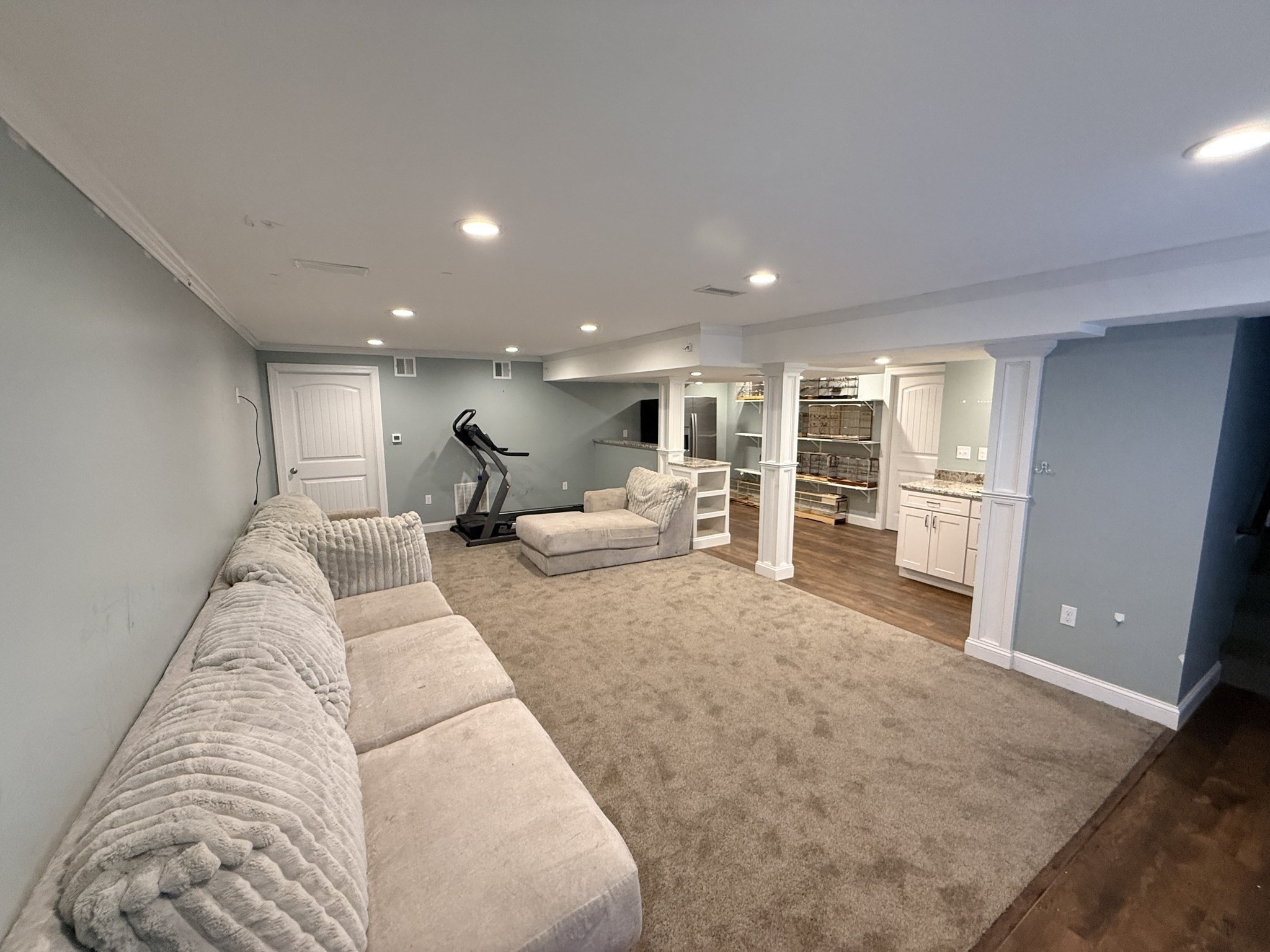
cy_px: 476
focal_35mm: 14
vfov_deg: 85.7
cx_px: 635
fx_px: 514
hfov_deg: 102.1
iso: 320
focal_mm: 2.22
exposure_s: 1/60
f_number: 2.2
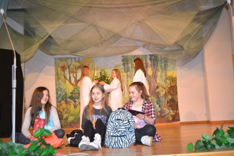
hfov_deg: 49.6
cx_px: 117
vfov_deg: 34.2
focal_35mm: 39
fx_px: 253
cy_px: 78
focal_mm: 26
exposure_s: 1/60
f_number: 4.2
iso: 1600
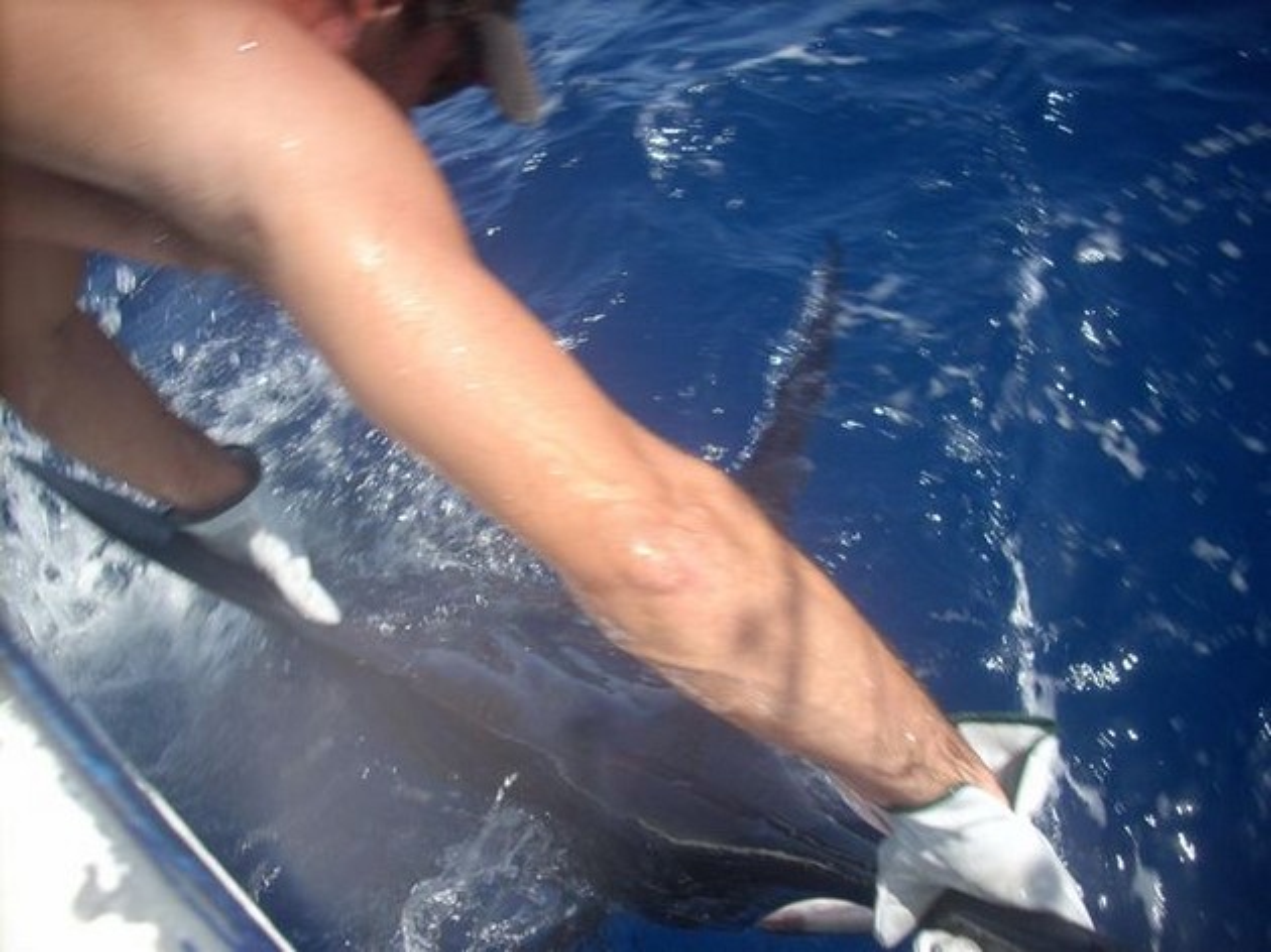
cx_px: 636
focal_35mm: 37
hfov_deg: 50.2
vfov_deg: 38.6
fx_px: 1358
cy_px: 476
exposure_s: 1/169
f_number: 5.6
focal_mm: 6.2
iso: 64
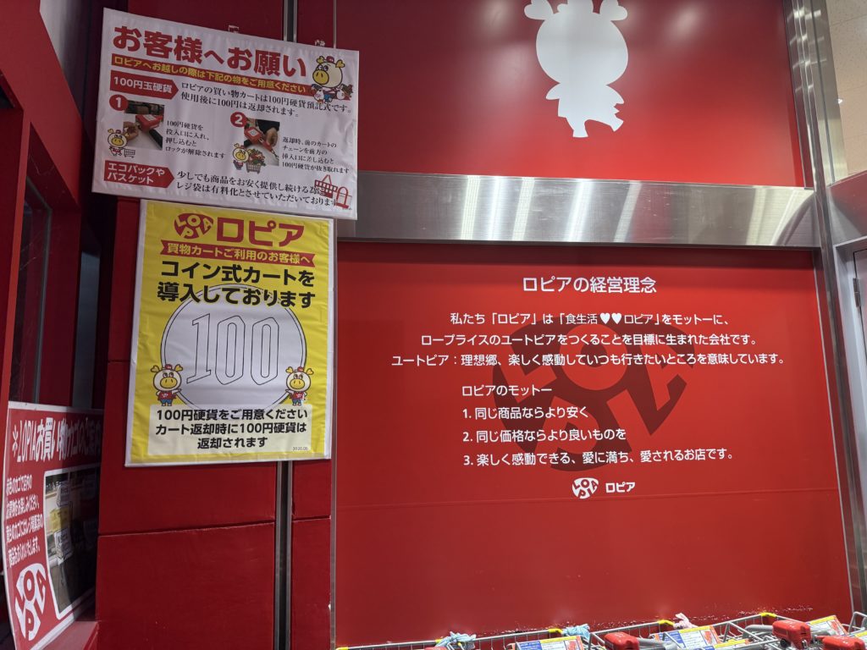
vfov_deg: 56.8
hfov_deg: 71.6
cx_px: 434
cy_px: 325
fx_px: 601
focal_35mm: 24
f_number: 1.78
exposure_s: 1/228
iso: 160
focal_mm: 6.76
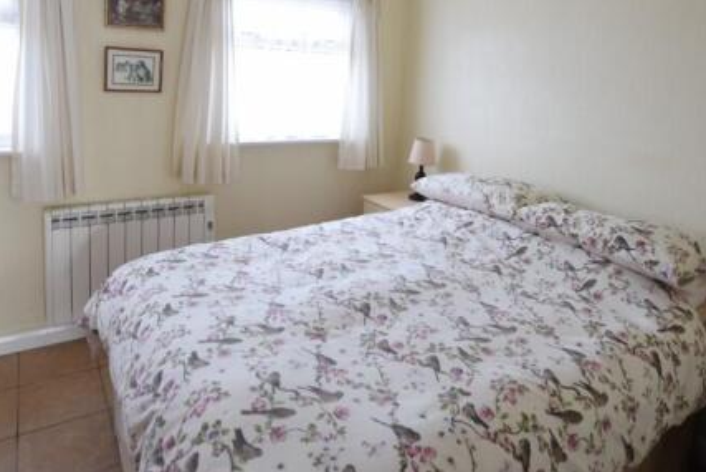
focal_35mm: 23
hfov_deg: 76.1
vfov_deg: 52.9
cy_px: 122
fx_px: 451
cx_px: 350
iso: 200
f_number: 3.5
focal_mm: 10
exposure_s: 1/20
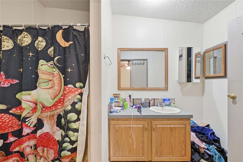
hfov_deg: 104.3
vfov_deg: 81.2
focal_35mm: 14
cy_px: 81
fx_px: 94
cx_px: 122
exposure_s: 1/25
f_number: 8
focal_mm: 14
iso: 400
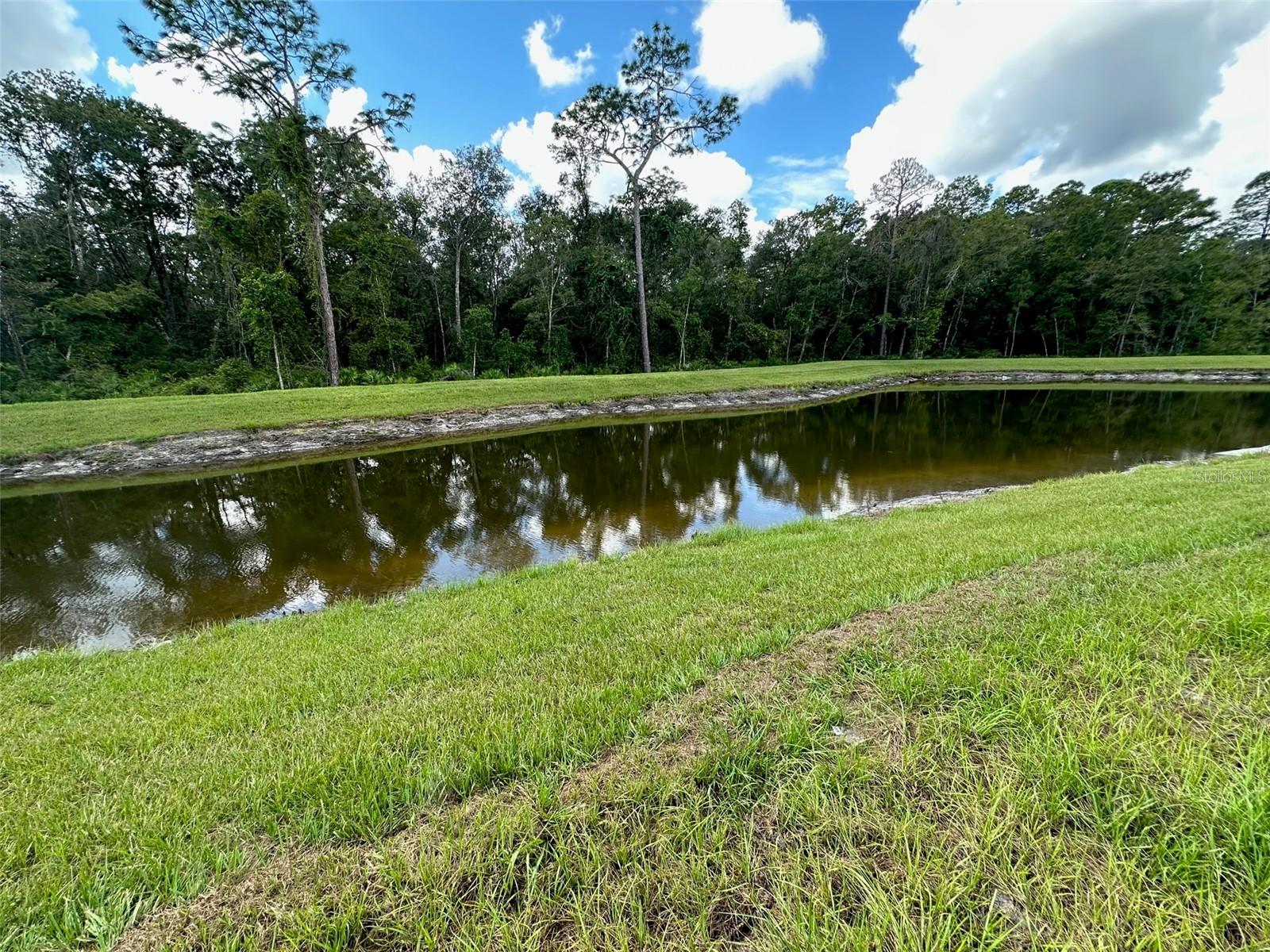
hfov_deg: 102.1
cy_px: 476
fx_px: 514
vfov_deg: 85.7
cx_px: 635
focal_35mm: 14
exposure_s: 1/381
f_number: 2.2
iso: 40
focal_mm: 2.22
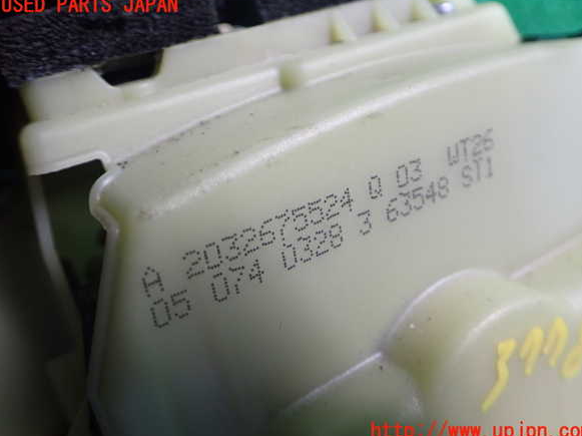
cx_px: 297
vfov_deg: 45.4
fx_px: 521
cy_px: 219
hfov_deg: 58.4
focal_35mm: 31
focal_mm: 5.4
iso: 320
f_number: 2.3
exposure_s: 1/30
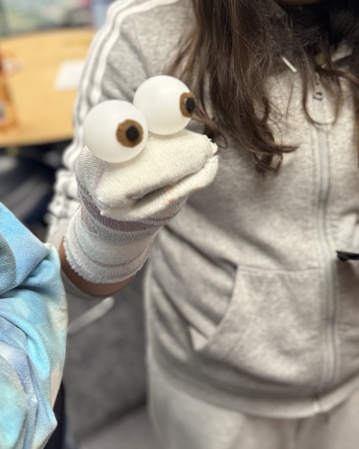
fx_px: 558
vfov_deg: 43.4
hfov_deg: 35.0
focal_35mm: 42
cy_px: 164
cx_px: 262
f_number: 1.78
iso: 320
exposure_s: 1/60
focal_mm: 6.76
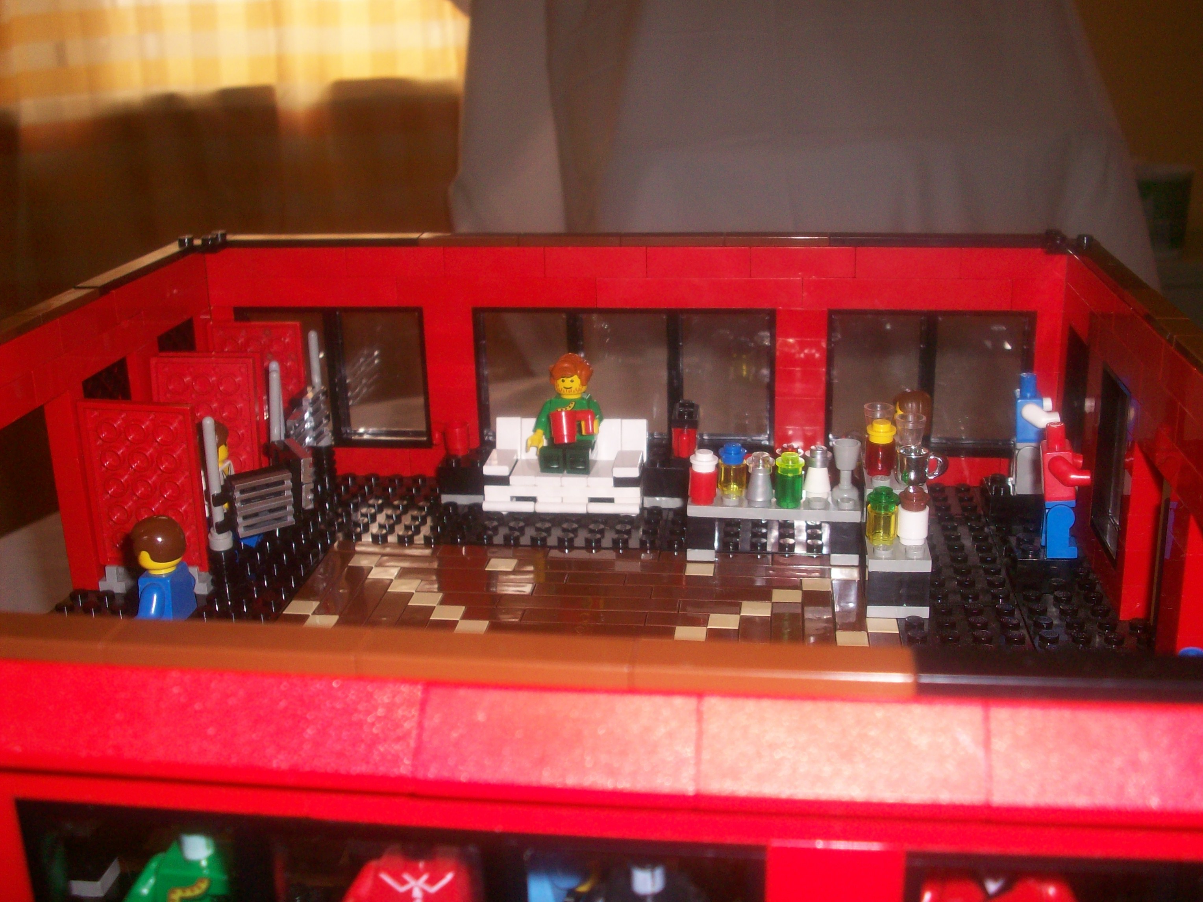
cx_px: 602
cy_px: 451
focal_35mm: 37
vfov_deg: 38.7
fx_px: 1286
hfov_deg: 50.1
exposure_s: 1/64
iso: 80
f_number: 2.8
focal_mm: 6.2
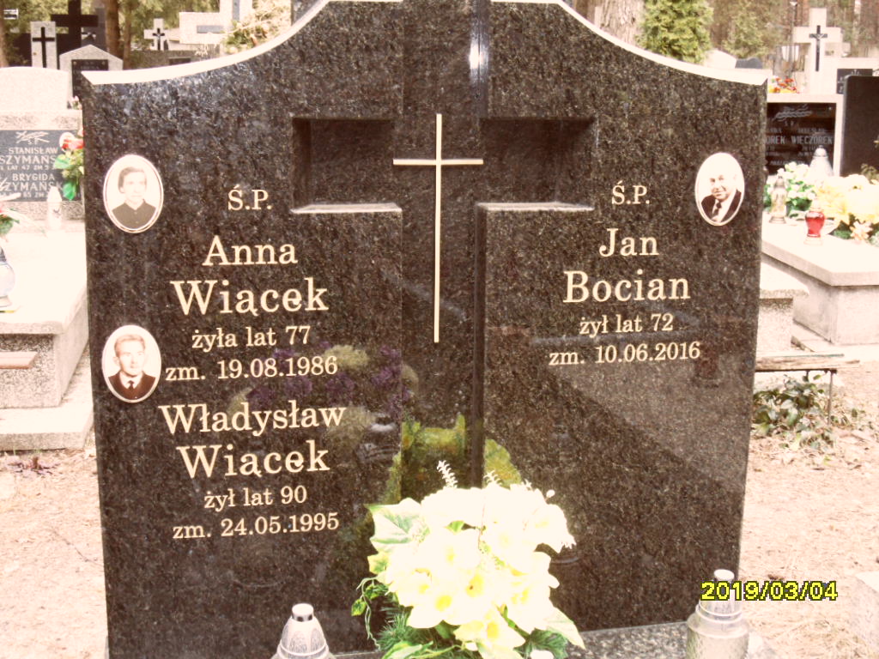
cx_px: 440
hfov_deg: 38.2
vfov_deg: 29.1
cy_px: 330
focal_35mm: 50
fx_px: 1270
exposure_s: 1/45
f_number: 3.8
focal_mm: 8.2
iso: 200
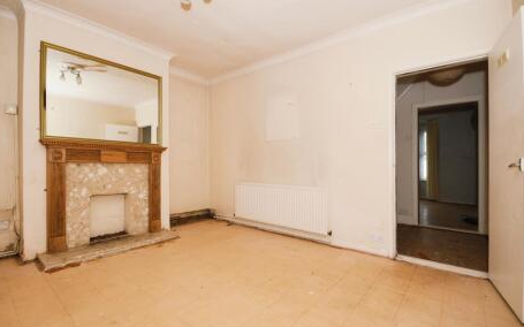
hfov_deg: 97.8
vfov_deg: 71.2
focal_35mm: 16
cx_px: 252
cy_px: 164
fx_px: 228
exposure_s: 1/25
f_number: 8
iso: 400
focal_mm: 10
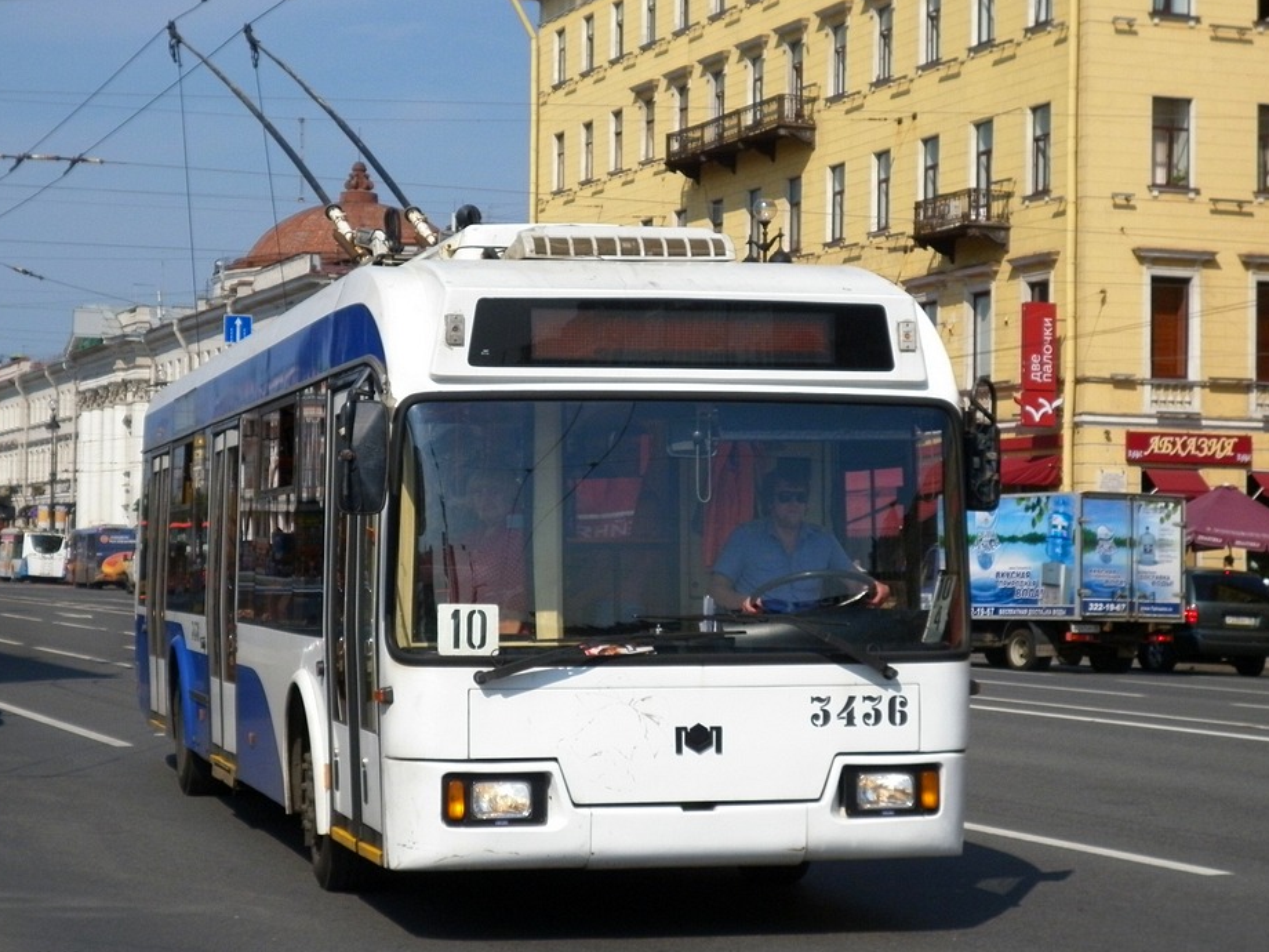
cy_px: 455
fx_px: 2529
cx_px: 581
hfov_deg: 28.2
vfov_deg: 21.3
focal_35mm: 69
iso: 80
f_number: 11.1
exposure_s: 1/200
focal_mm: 11.1
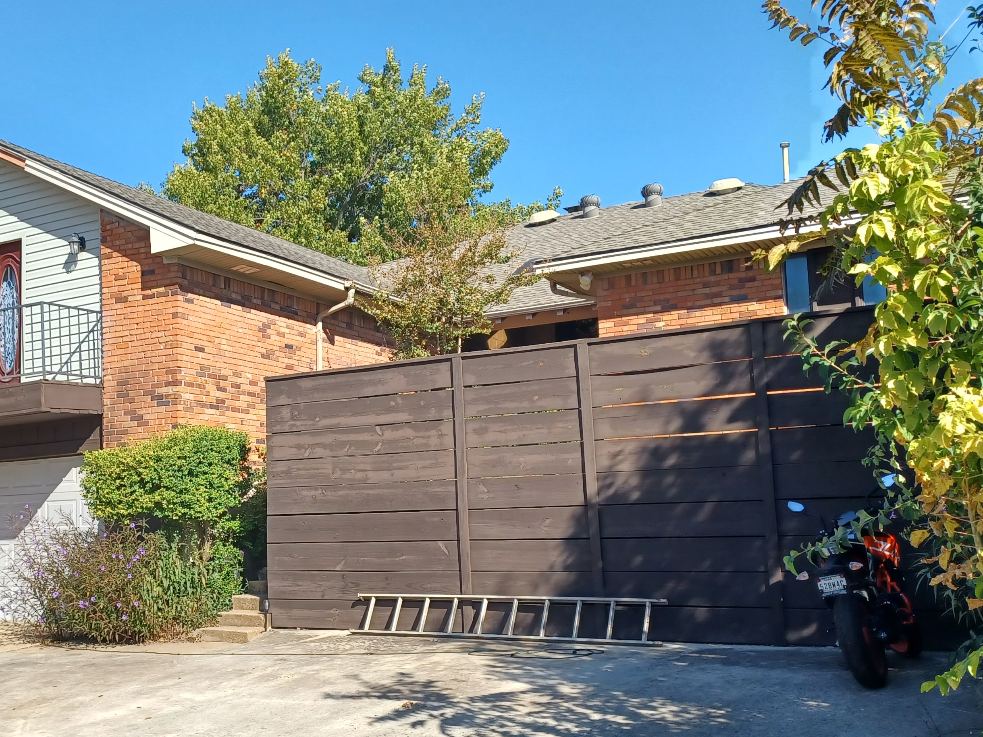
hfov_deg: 44.9
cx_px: 304
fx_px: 1164
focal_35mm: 41
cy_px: 406
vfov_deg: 35.1
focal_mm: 4.6
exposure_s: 1/319
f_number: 1.8
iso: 32
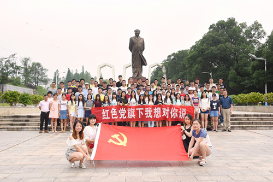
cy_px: 91
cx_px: 136
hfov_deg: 55.1
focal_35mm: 34
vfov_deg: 38.3
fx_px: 262
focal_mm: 23
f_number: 8
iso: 640
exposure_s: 1/1000
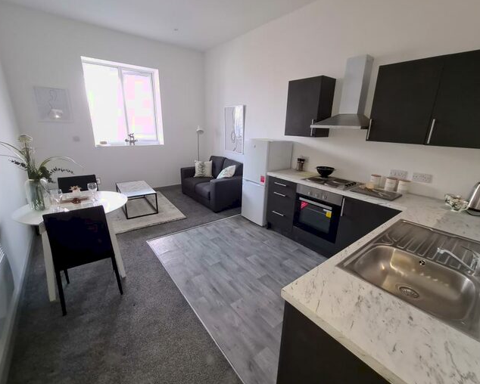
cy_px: 191
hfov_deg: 100.7
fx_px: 199
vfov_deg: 88.0
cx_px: 242
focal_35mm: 14
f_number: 2.2
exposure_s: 1/50
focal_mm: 2.22
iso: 320
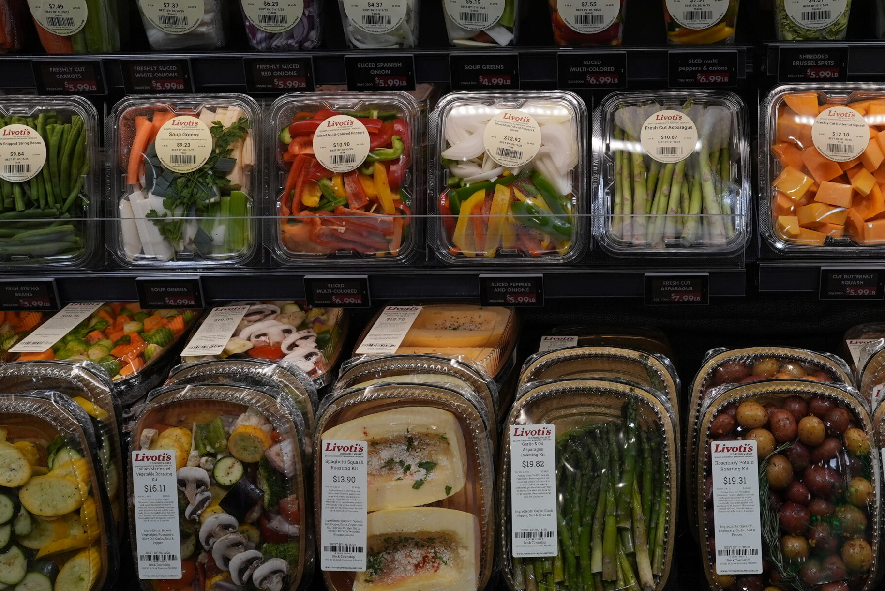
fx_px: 1205
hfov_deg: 39.7
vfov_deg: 27.4
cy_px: 208
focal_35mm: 49
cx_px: 613
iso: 640
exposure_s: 1/160
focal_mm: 35
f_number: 7.1
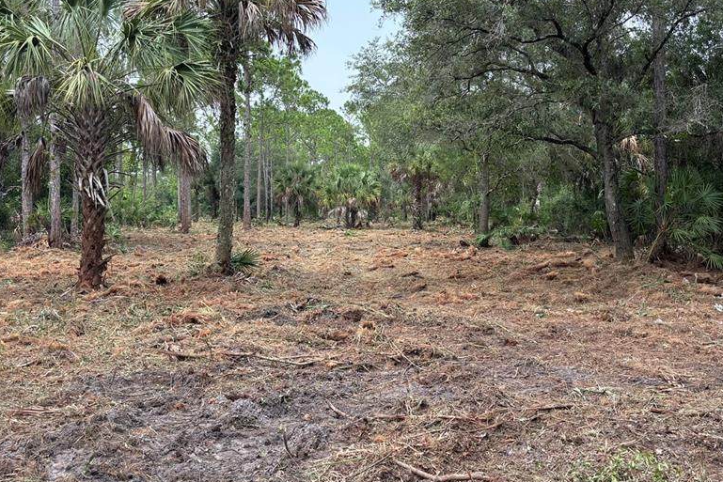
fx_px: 723
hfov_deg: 53.1
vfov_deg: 36.8
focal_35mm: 36
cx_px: 386
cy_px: 201
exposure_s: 1/597
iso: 50
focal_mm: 5.96
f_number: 1.6
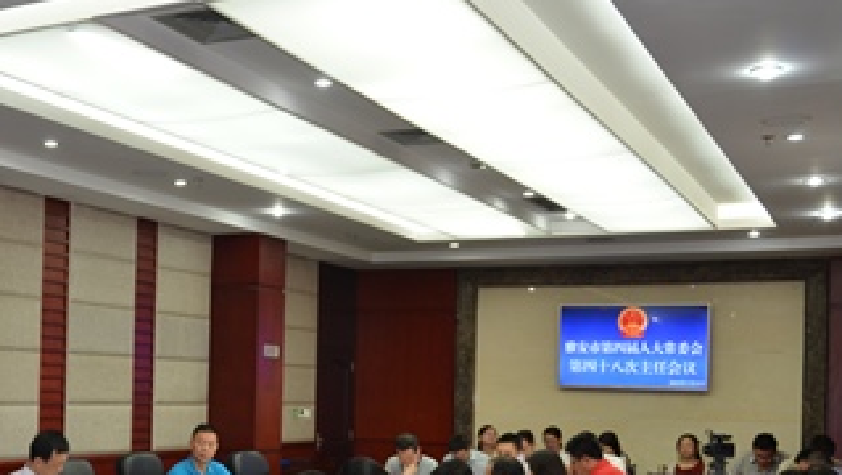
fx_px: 1207
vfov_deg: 22.0
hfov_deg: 37.3
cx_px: 190
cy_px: 368
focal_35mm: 54
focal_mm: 22
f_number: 3.8
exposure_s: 1/60
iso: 400
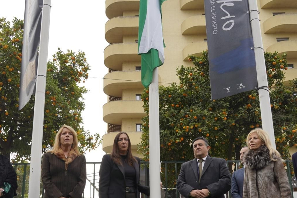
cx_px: 139
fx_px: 314
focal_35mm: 38
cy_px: 147
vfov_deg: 34.4
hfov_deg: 50.6
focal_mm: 24
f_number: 8
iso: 160
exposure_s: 1/100
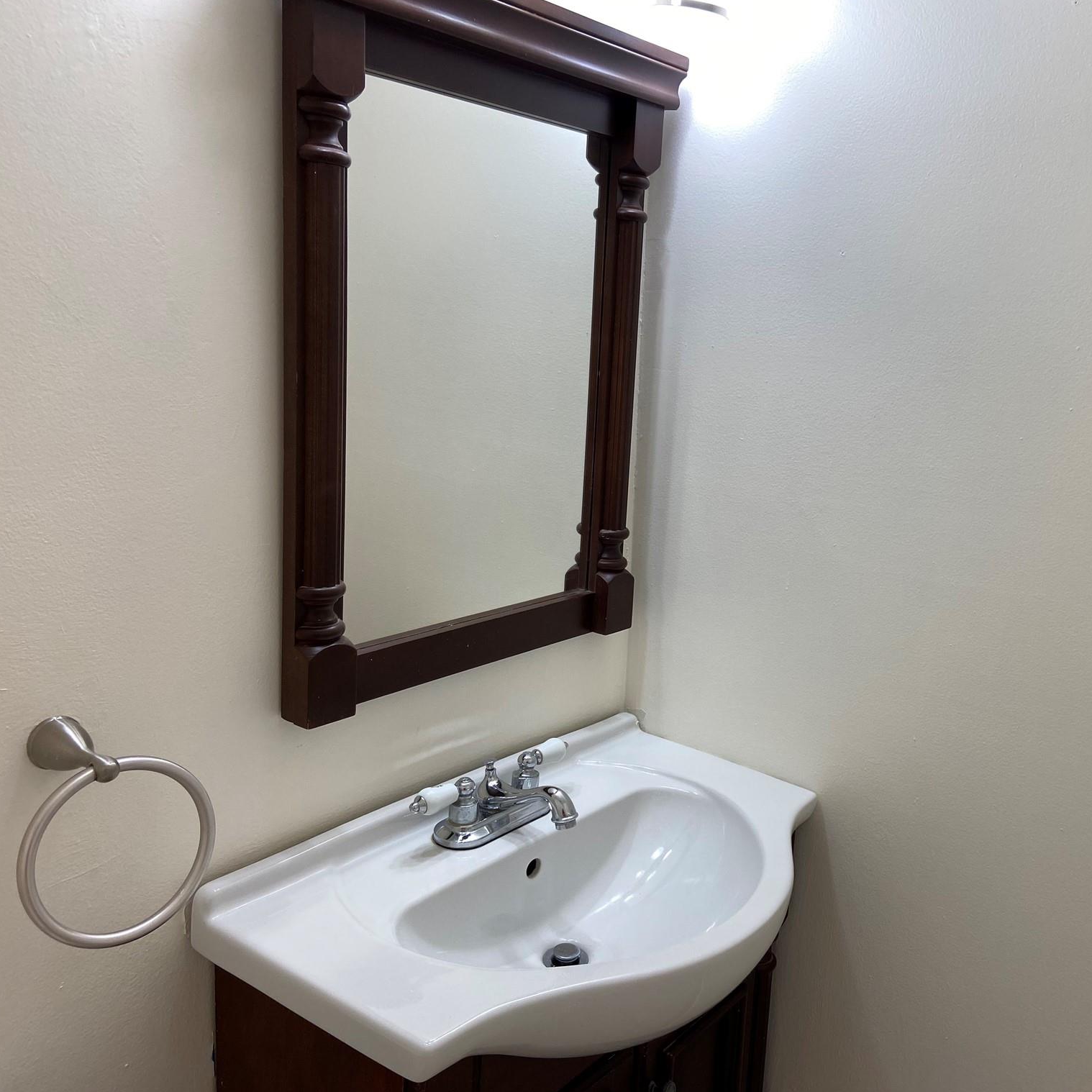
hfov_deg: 51.5
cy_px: 547
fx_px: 1106
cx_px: 730
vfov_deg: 52.5
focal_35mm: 31
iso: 40
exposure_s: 1/120
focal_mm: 4.25
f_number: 1.8
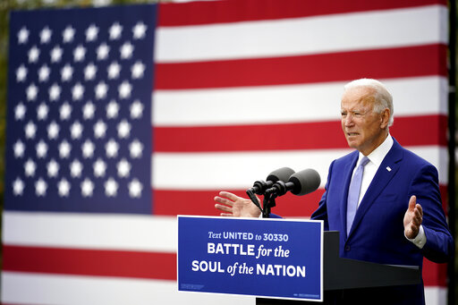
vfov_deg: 6.9
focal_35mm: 200
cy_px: 152
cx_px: 229
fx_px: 2543
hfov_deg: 10.3
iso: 200
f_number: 2.8
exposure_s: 1/1000
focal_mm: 200
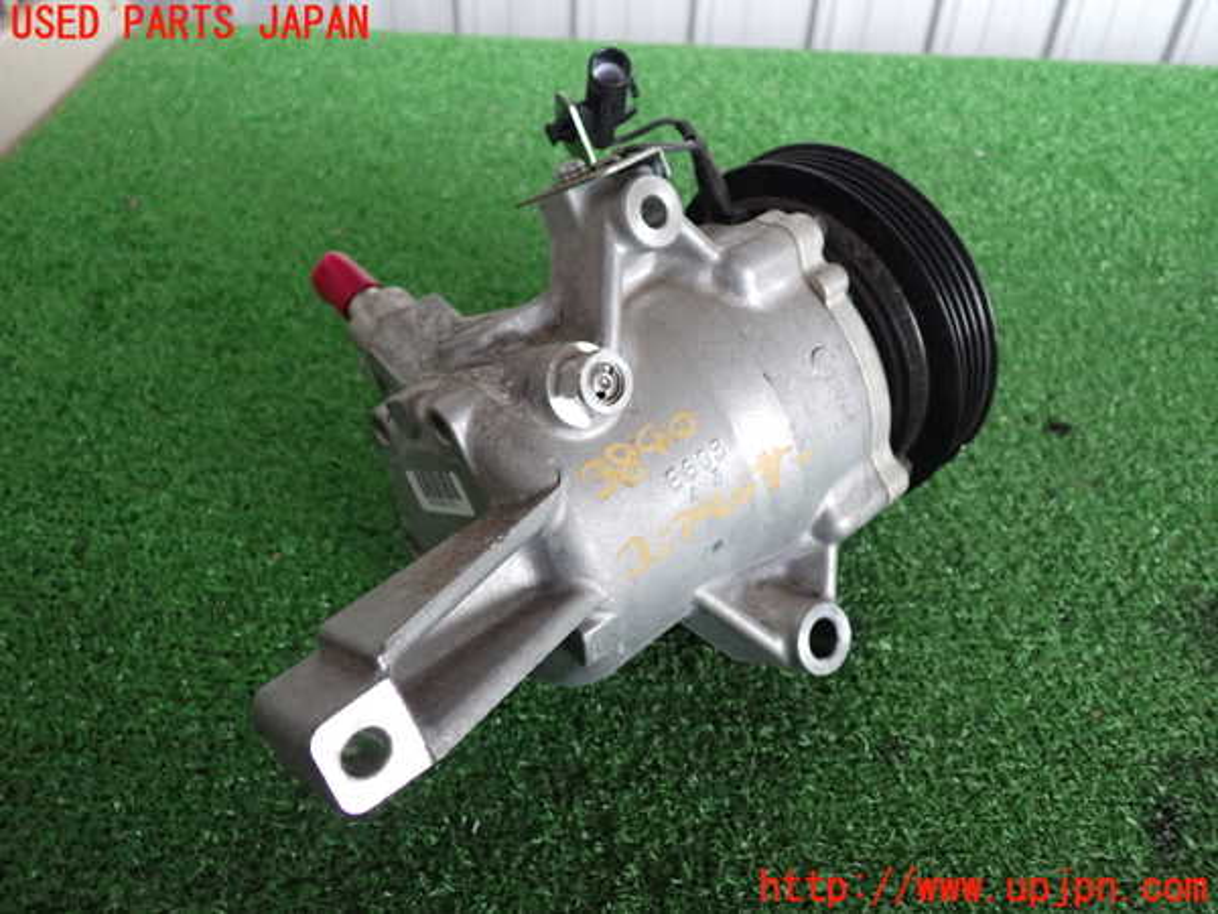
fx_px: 1056
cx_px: 609
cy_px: 457
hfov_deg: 60.0
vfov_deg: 46.8
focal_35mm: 30
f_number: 2.3
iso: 800
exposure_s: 1/30
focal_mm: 5.4
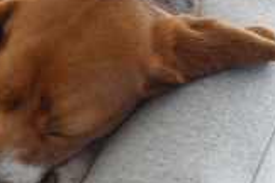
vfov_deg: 14.2
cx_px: -14
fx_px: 726
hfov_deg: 20.6
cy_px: 173
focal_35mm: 95
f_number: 2.8
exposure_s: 1/30
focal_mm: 9
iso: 320
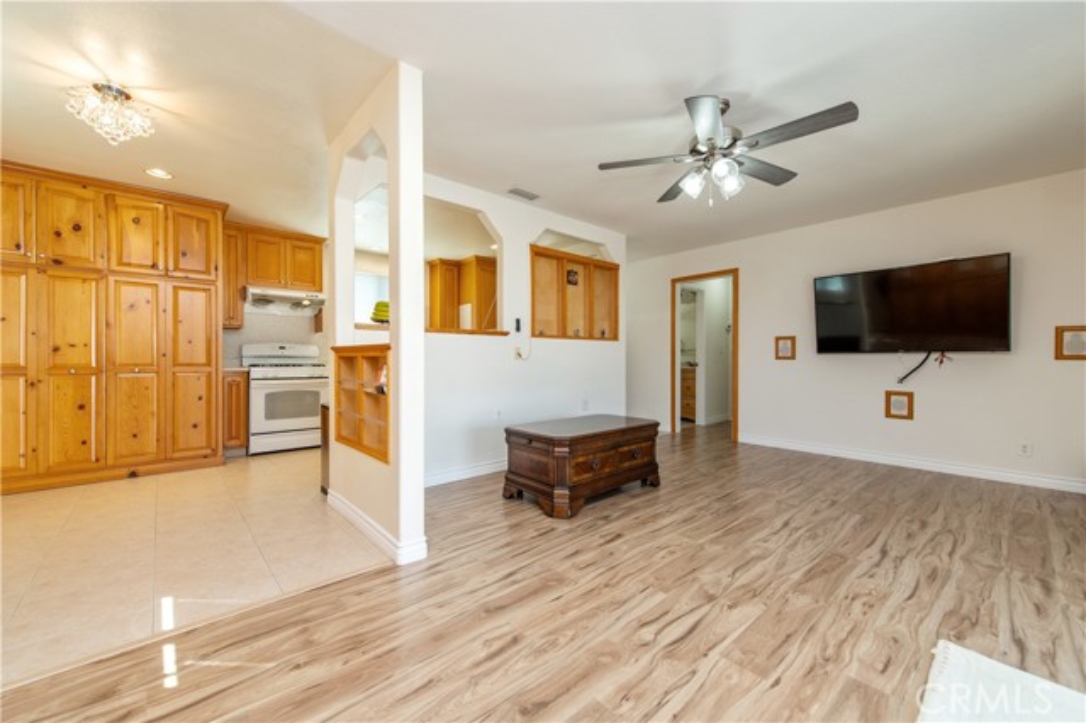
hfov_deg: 104.3
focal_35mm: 14
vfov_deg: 81.1
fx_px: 422
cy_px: 362
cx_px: 543
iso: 250
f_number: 4
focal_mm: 14
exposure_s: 1/60
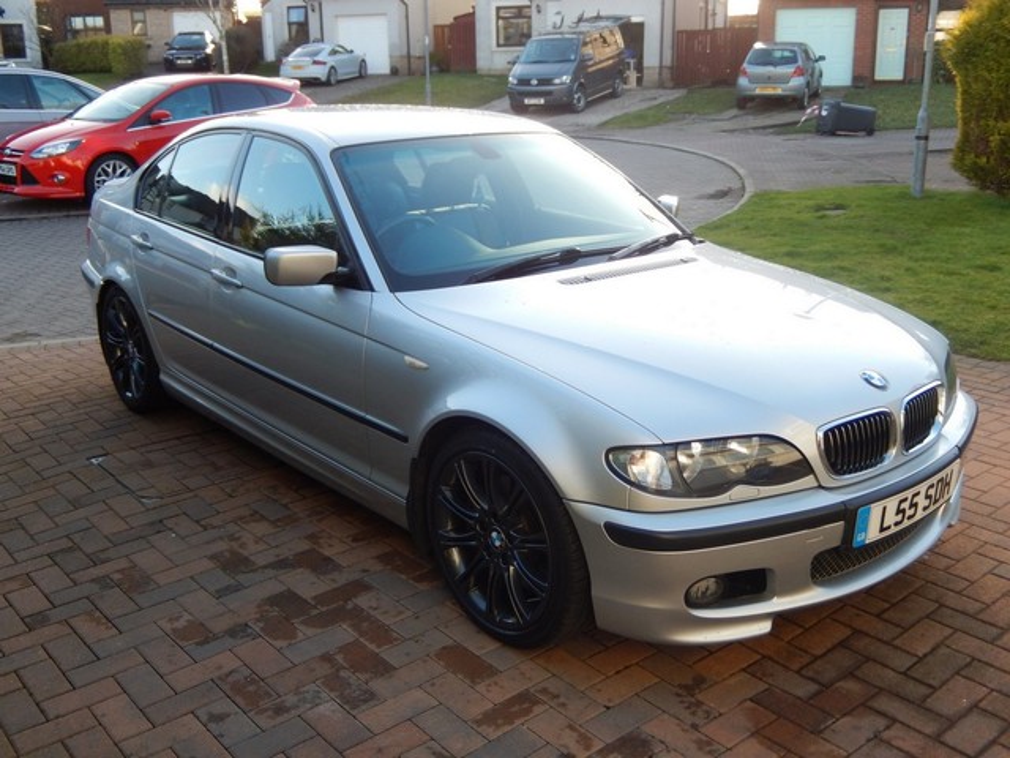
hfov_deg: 51.4
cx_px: 505
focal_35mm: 36
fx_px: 1050
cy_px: 379
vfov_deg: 39.7
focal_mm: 6.5
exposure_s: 1/125
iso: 125
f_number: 4
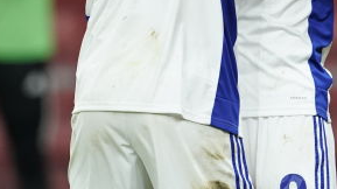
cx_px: 192
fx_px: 13268
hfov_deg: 1.5
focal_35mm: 1486
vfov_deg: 0.8
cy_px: 66
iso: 3200
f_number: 2.8
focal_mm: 400
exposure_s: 1/2000
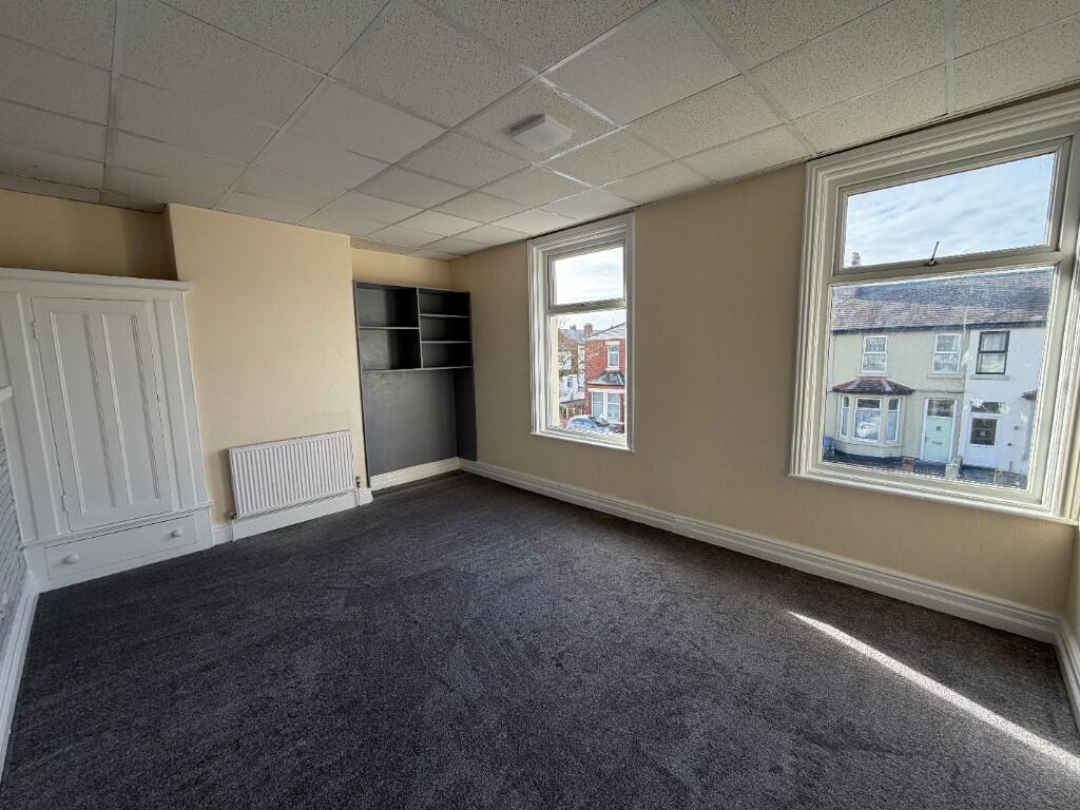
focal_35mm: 14
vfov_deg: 85.7
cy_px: 405
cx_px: 540
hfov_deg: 102.1
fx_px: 437
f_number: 2.2
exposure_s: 1/177
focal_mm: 2.22
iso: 64
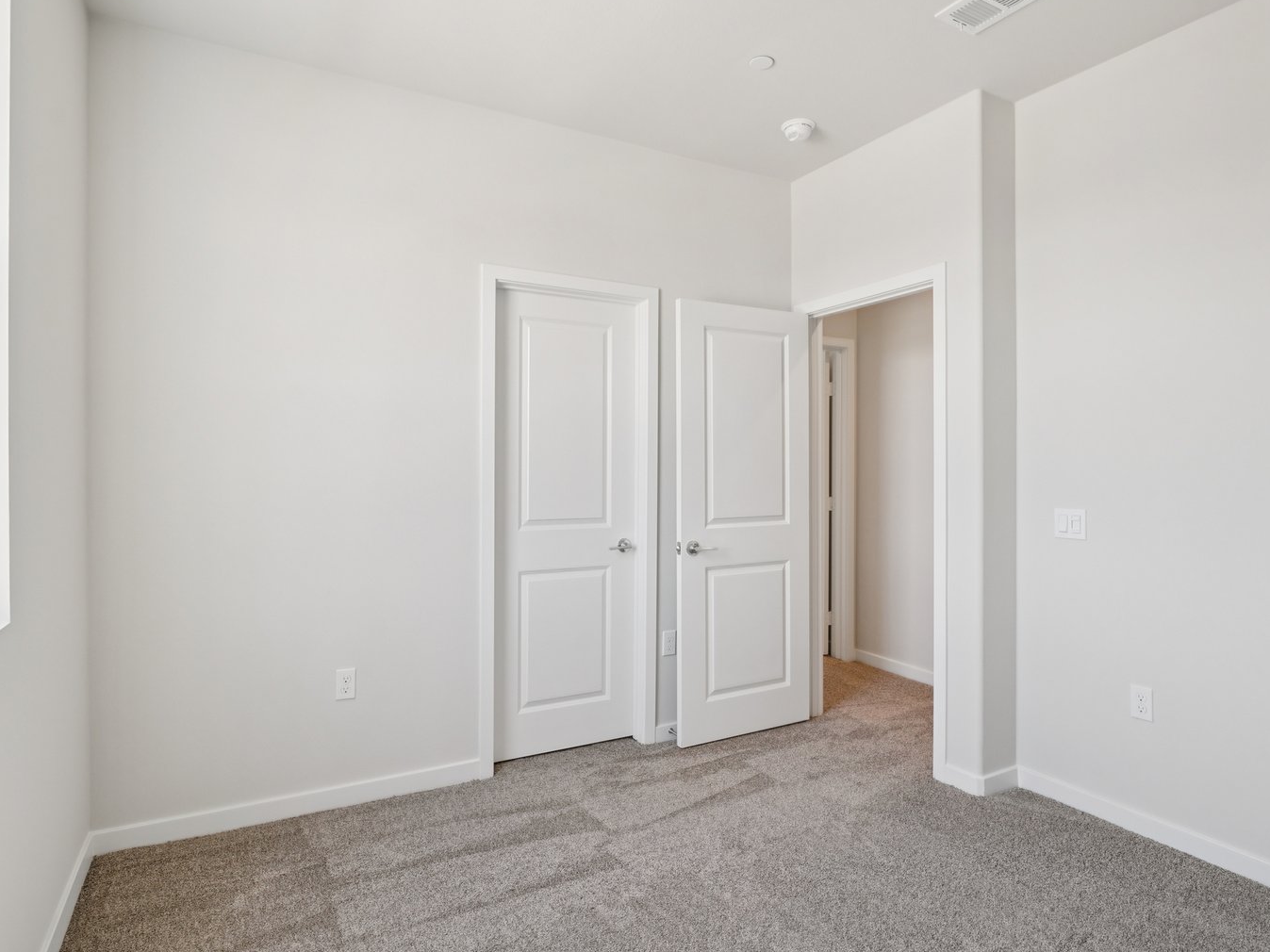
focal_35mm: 19
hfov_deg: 84.7
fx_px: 697
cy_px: 450
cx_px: 632
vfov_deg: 68.6
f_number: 8
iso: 320
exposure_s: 1/30
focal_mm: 13
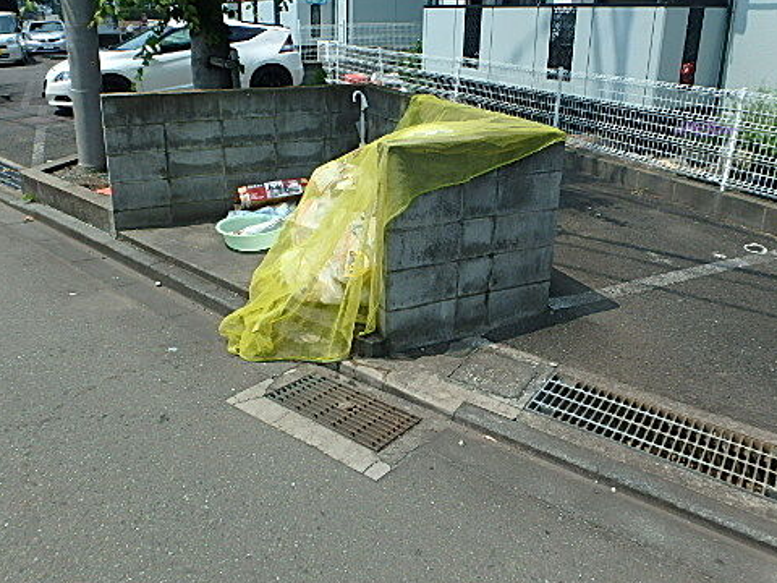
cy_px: 238
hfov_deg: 63.4
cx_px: 358
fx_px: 628
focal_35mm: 28
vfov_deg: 49.5
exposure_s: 1/500
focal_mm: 3.7
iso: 125
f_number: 6
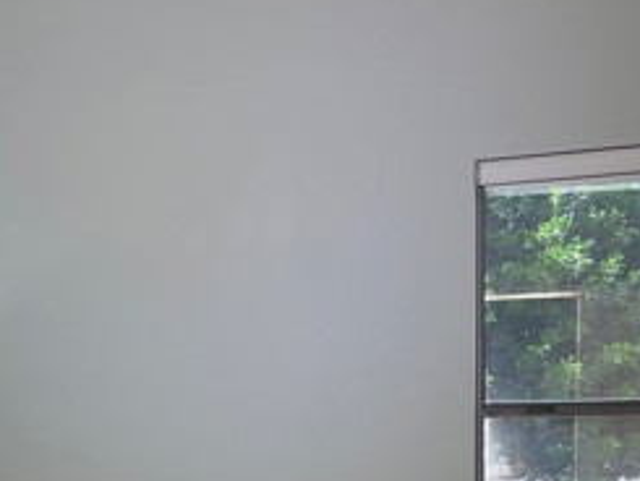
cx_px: -3
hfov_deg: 26.9
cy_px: 468
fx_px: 1258
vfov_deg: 21.0
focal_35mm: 68
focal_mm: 5.1
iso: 40
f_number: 1.6
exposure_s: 1/120
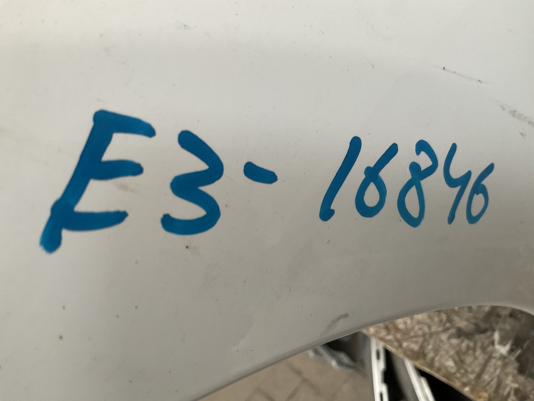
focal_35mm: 29
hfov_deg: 61.7
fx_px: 447
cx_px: 267
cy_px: 200
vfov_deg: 48.2
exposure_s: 1/50
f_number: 1.8
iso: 64
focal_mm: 3
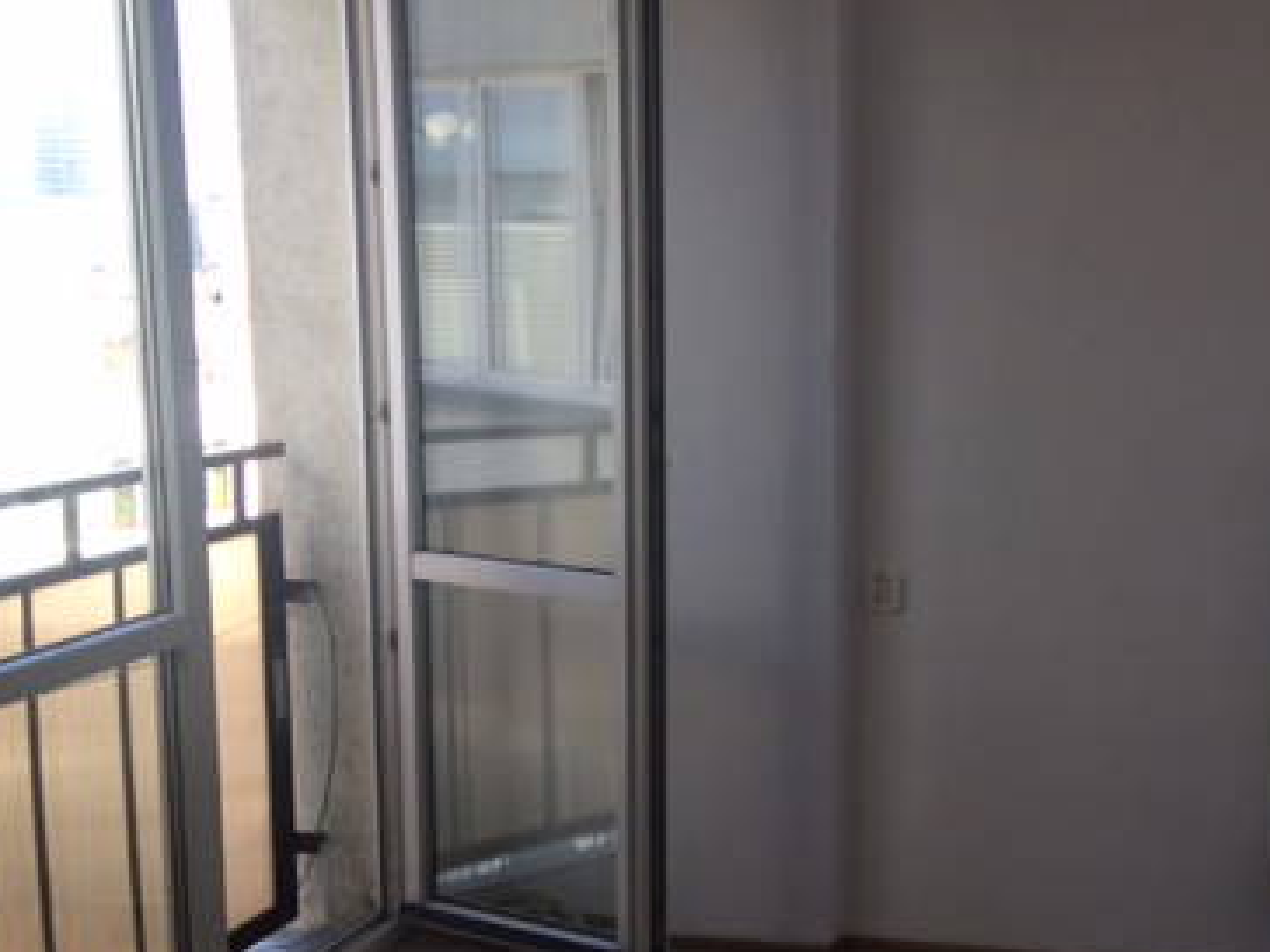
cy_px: 607
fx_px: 1871
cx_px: 984
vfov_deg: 28.4
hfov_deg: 36.4
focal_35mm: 51
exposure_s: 1/234
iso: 32
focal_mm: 4.15
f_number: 2.2
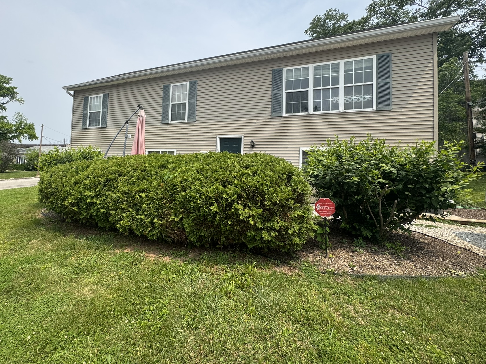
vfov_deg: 74.5
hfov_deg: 90.1
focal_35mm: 17
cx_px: 199
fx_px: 239
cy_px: 161
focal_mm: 2.22
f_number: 2.2
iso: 50
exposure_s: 1/1126
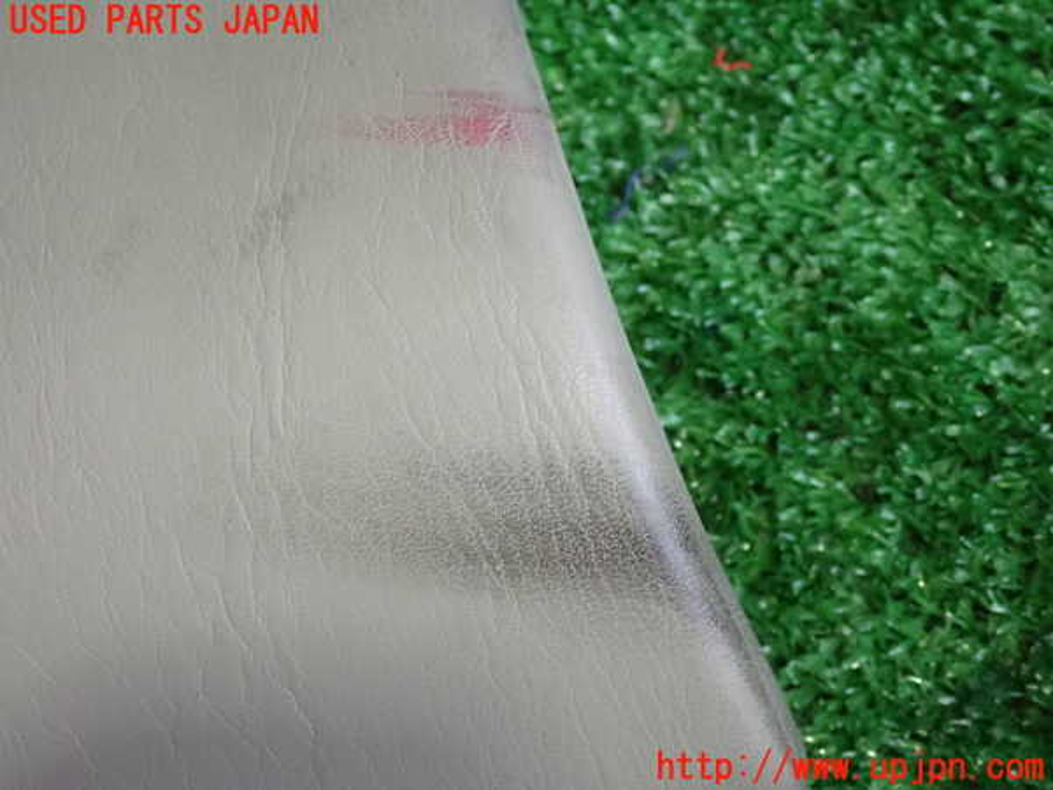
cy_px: 395
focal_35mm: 94
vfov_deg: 15.7
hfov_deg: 20.9
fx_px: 2859
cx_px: 526
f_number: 4.7
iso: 1600
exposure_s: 1/50
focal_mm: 16.79
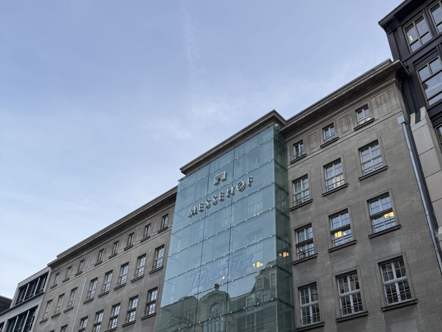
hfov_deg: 71.6
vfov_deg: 56.8
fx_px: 306
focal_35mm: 24
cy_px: 166
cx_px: 221
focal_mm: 6.76
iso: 80
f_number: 1.78
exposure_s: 1/627
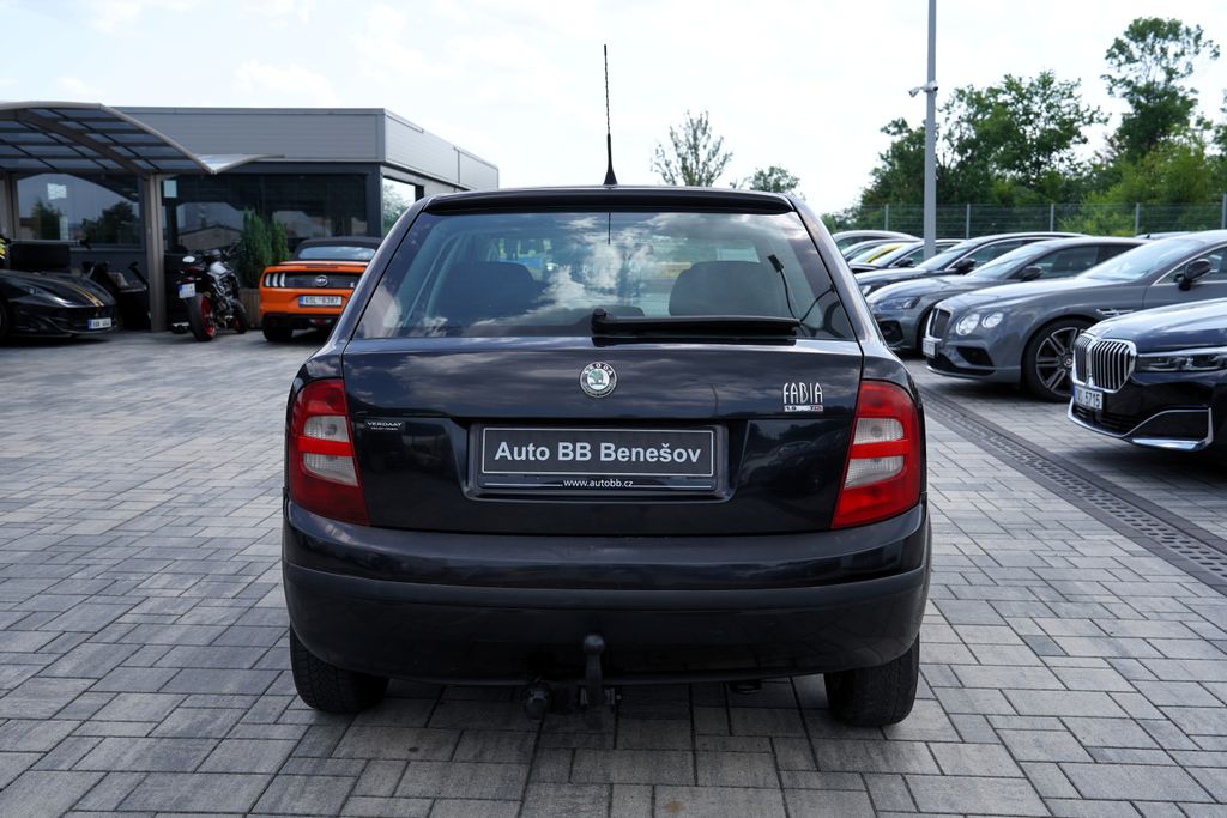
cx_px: 614
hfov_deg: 55.8
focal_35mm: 34
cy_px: 409
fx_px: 1159
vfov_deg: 38.9
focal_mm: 34
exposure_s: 1/200
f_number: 6.3
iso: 100
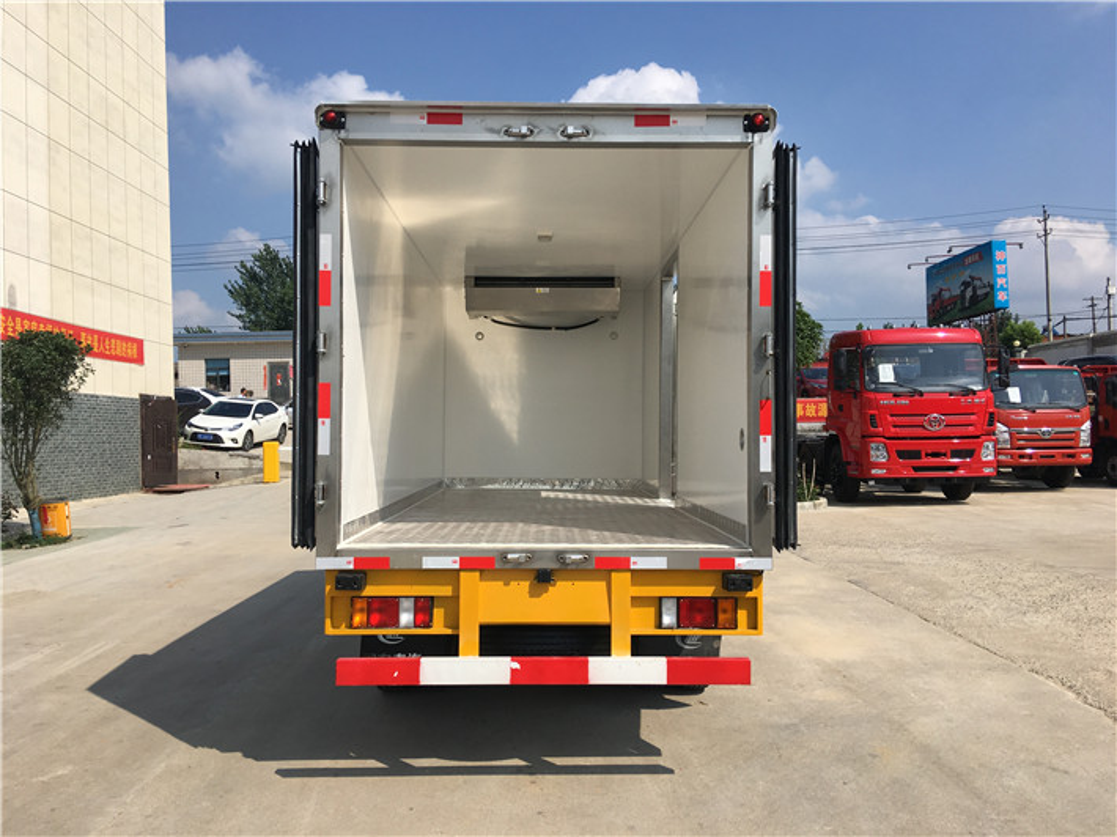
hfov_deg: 61.7
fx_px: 935
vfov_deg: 48.2
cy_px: 418
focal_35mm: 29
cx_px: 558
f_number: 2.2
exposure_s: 1/2198
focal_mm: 4.15
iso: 25
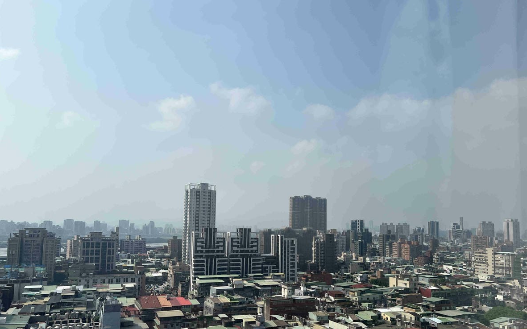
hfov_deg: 66.5
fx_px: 402
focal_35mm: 28
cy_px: 193
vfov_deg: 44.4
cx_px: 267
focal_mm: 5.7
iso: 50
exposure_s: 1/9434
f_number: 1.5
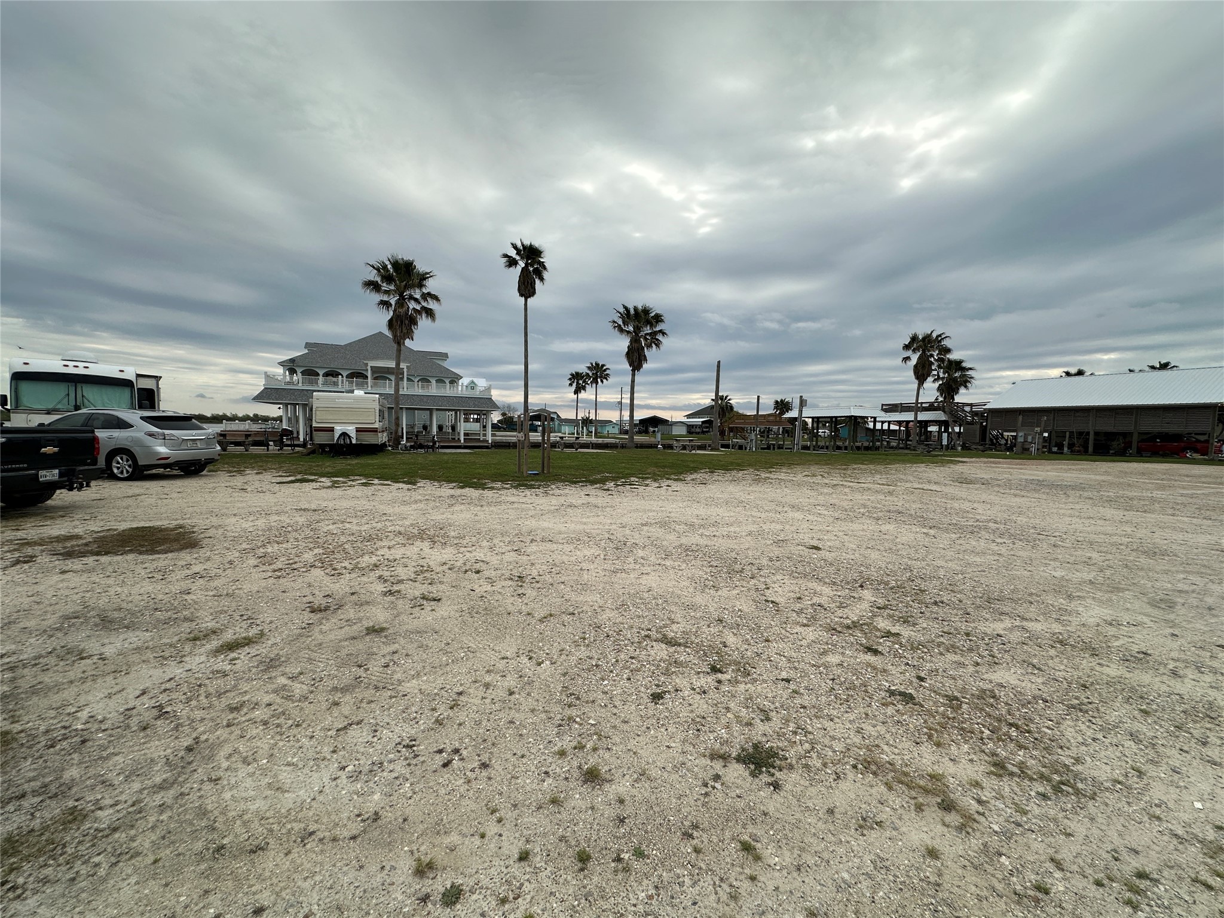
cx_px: 612
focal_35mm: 14
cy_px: 459
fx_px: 495
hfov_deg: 102.1
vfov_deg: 85.7
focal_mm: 2.22
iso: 50
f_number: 2.2
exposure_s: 1/1383
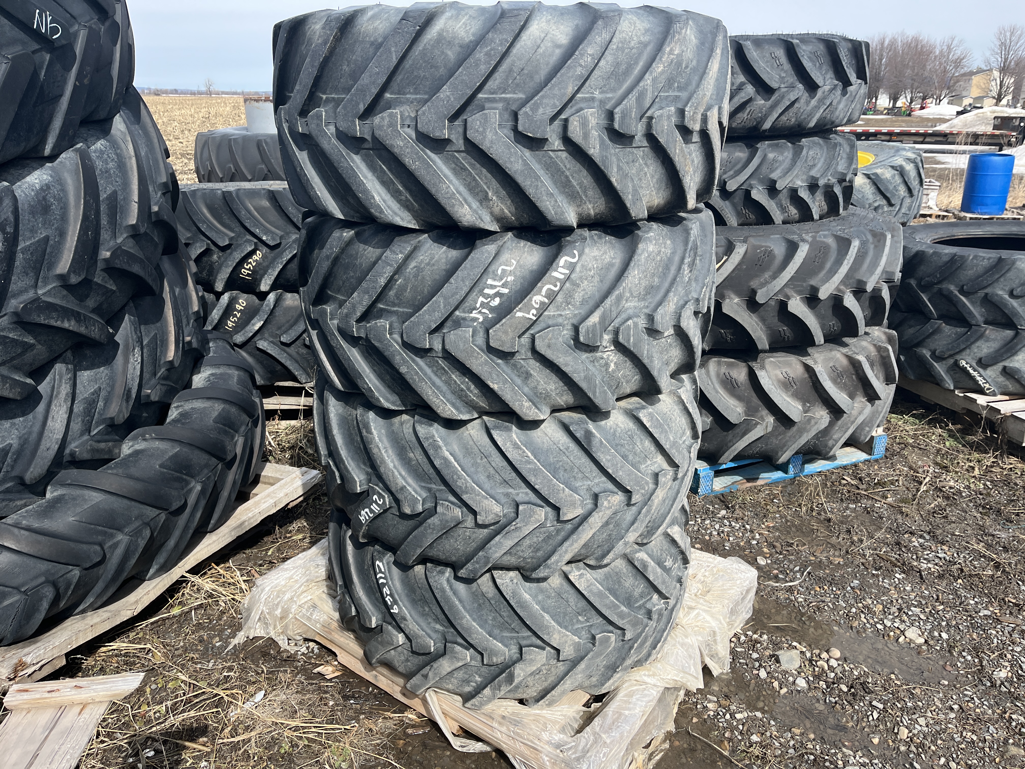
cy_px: 384
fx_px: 770
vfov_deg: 53.1
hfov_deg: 67.3
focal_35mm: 26
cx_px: 512
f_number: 1.6
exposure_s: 1/2062
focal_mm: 5.1
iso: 50
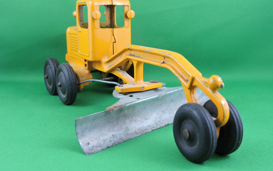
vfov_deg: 26.9
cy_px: 84
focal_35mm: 48
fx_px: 357
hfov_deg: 41.8
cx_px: 137
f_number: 4
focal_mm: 8.1
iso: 220
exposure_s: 1/30
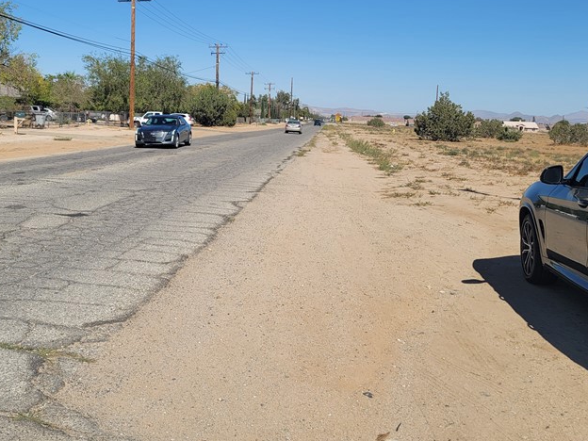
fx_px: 696
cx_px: 233
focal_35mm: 41
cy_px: 146
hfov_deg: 45.5
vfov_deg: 34.8
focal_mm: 7
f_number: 1.8
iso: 20
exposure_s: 1/1517
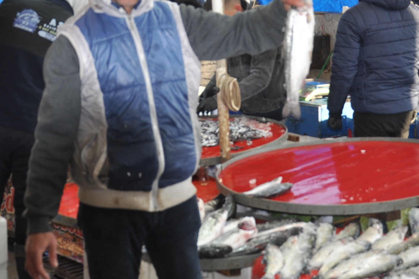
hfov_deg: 27.3
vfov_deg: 18.2
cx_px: 249
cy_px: 38
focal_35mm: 74
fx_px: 861
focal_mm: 26
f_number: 4.5
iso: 200
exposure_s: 1/200
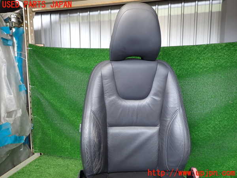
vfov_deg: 54.9
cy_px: 89
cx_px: 118
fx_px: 171
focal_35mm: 25
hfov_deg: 69.4
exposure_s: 1/40
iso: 200
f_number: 2
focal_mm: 4.5
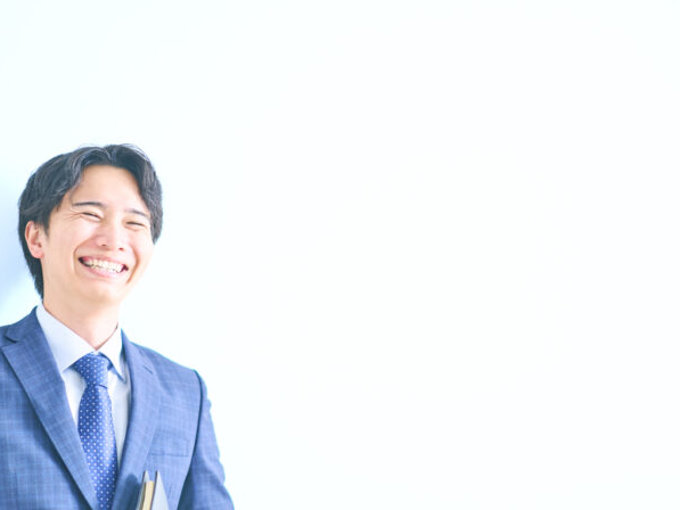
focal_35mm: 119
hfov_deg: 16.5
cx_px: 192
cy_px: 285
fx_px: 2338
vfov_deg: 12.5
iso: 125
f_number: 1.4
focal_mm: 85
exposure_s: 1/200
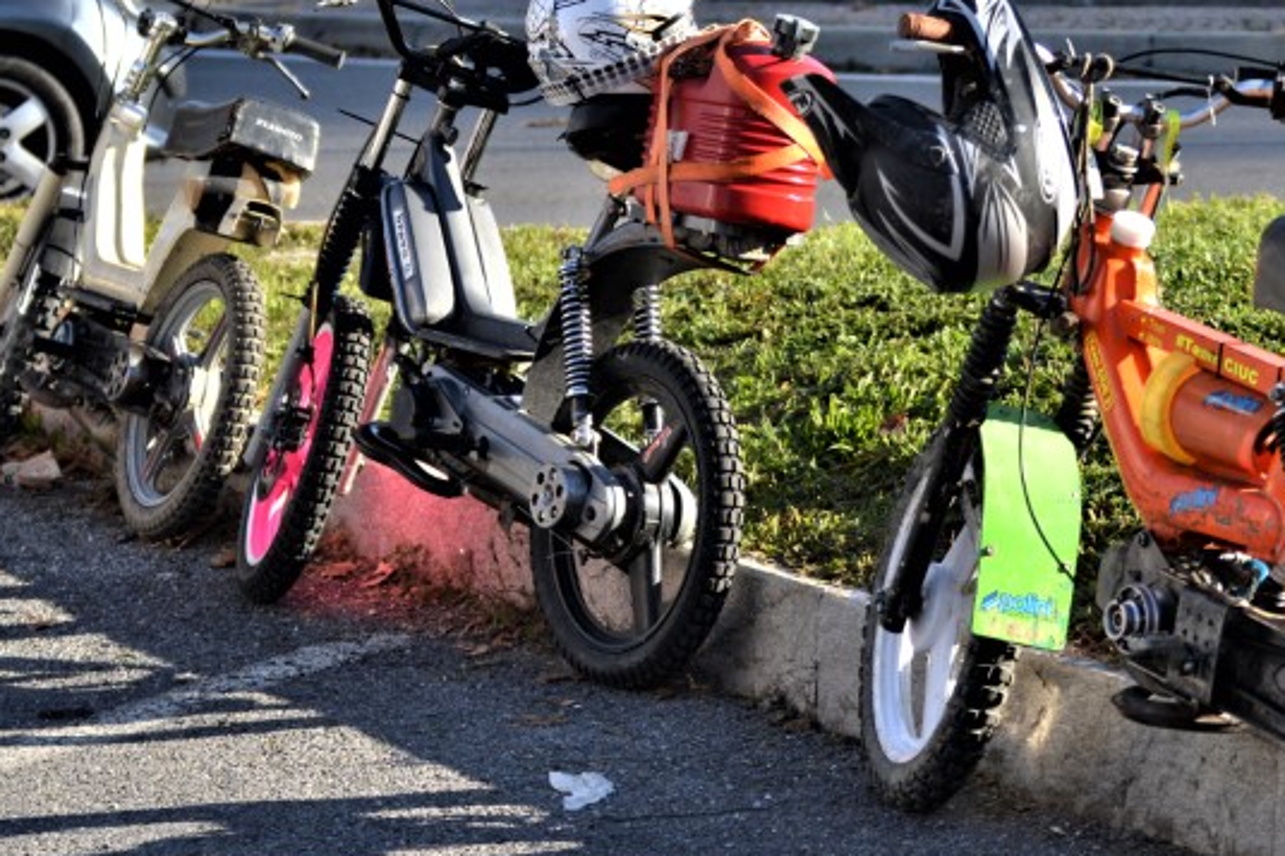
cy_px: 376
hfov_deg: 14.5
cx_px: 820
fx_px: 5031
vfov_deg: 9.7
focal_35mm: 141
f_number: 4.5
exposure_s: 1/1000
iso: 400
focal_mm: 70
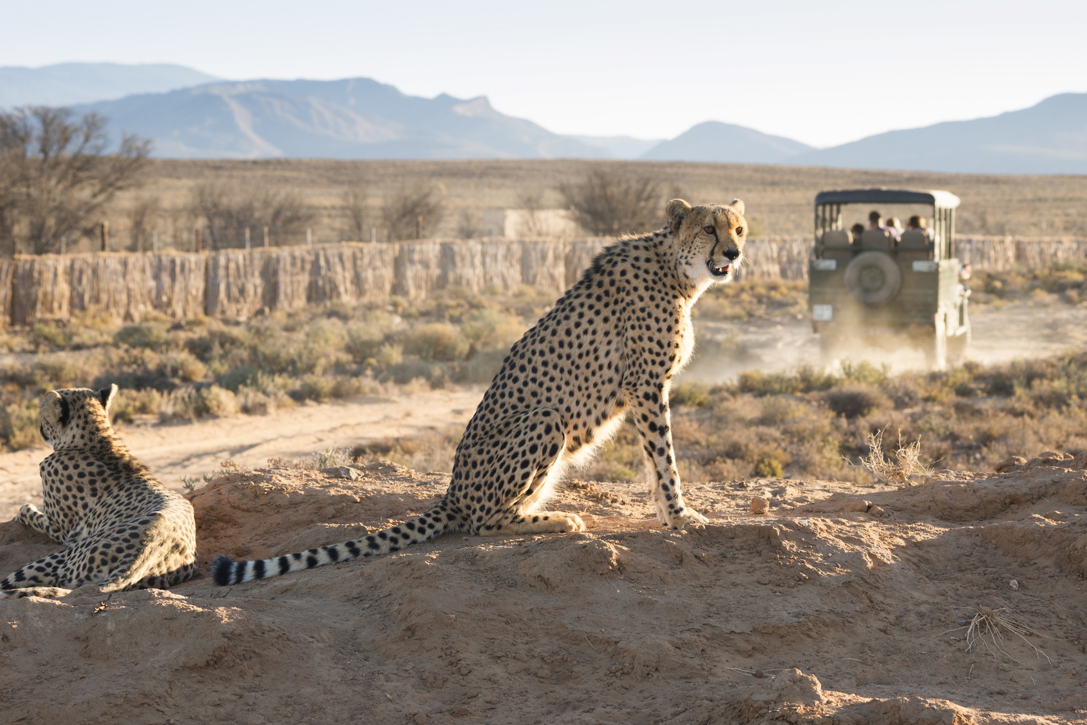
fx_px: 3623
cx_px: 544
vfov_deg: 11.4
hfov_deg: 17.1
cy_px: 362
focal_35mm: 120
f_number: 8
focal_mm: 120
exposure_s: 1/125
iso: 400
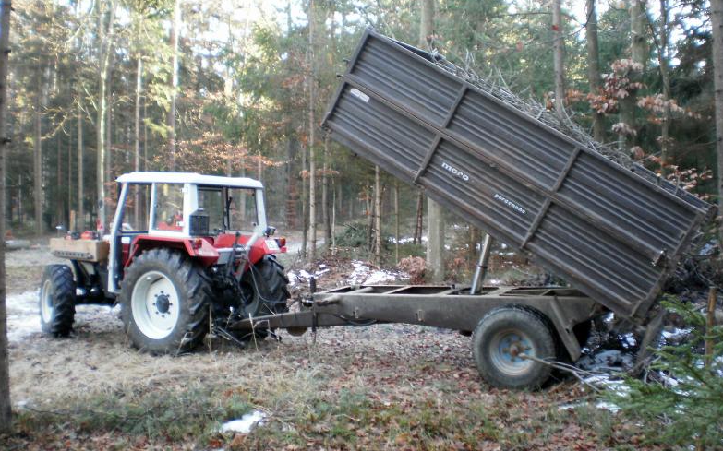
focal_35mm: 39
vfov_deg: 32.8
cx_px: 366
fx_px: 768
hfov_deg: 50.4
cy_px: 226
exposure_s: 1/15
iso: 125
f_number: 3.1
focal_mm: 6.3
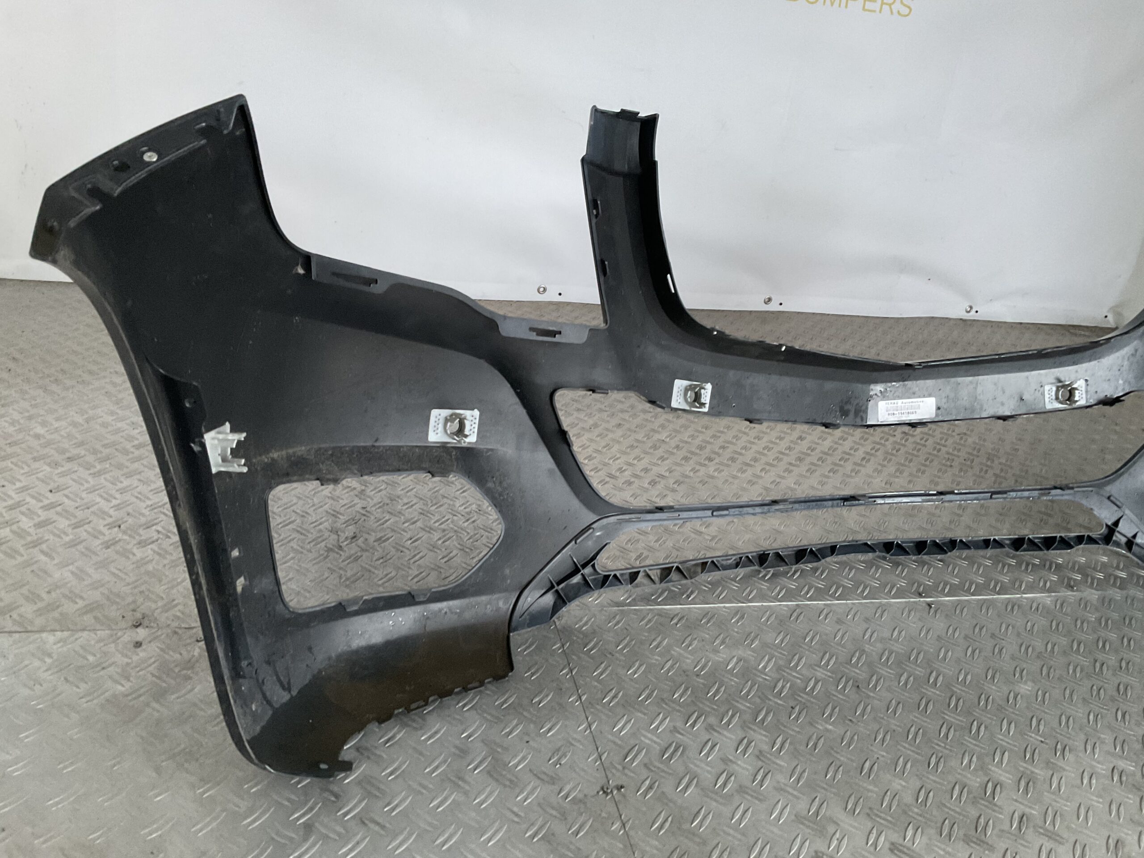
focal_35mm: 29
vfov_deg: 48.2
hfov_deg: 61.7
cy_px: 429
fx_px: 958
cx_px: 572
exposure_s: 1/60
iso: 250
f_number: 1.8
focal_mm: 3
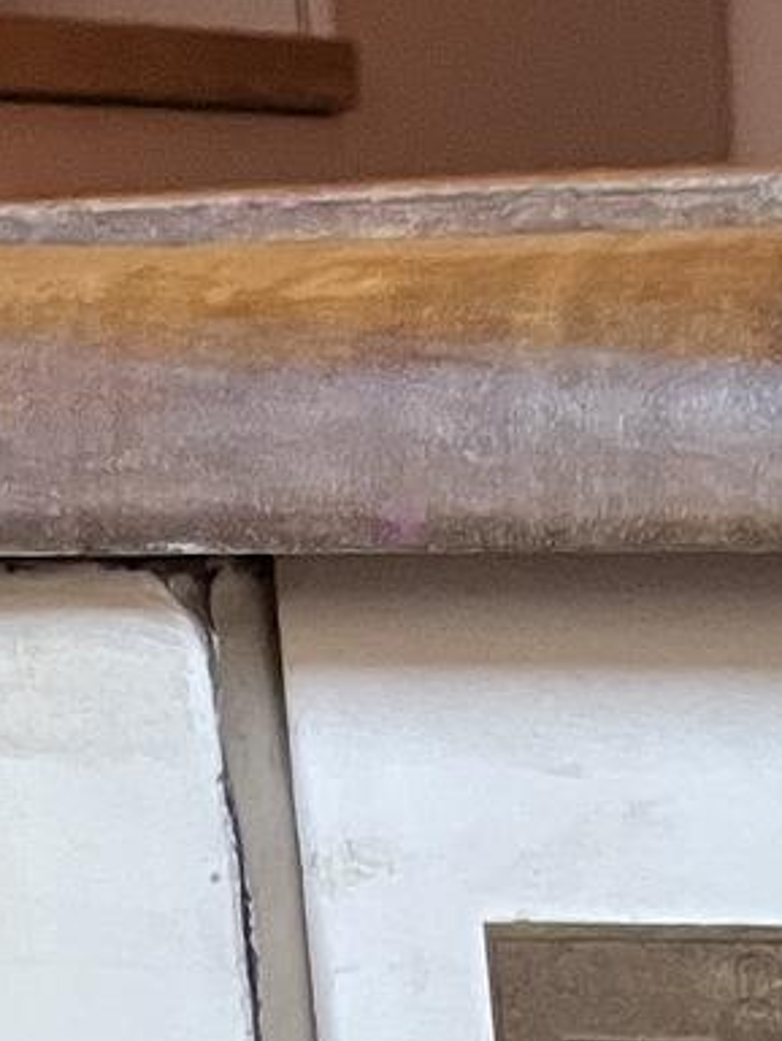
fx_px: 4064
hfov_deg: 10.8
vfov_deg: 11.5
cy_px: 2661
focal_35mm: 135
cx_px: 874
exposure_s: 1/60
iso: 200
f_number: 1.6
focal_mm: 5.1
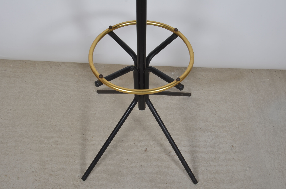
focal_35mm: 36
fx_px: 285
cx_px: 143
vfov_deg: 36.7
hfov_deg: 53.2
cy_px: 94
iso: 100
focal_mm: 24
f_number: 11
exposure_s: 1/125
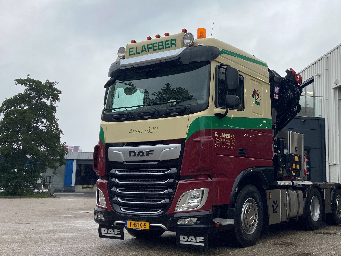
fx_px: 404
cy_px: 115
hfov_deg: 44.5
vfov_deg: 35.1
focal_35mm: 41
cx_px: 249
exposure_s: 1/361
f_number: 1.8
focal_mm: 3.99
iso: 20
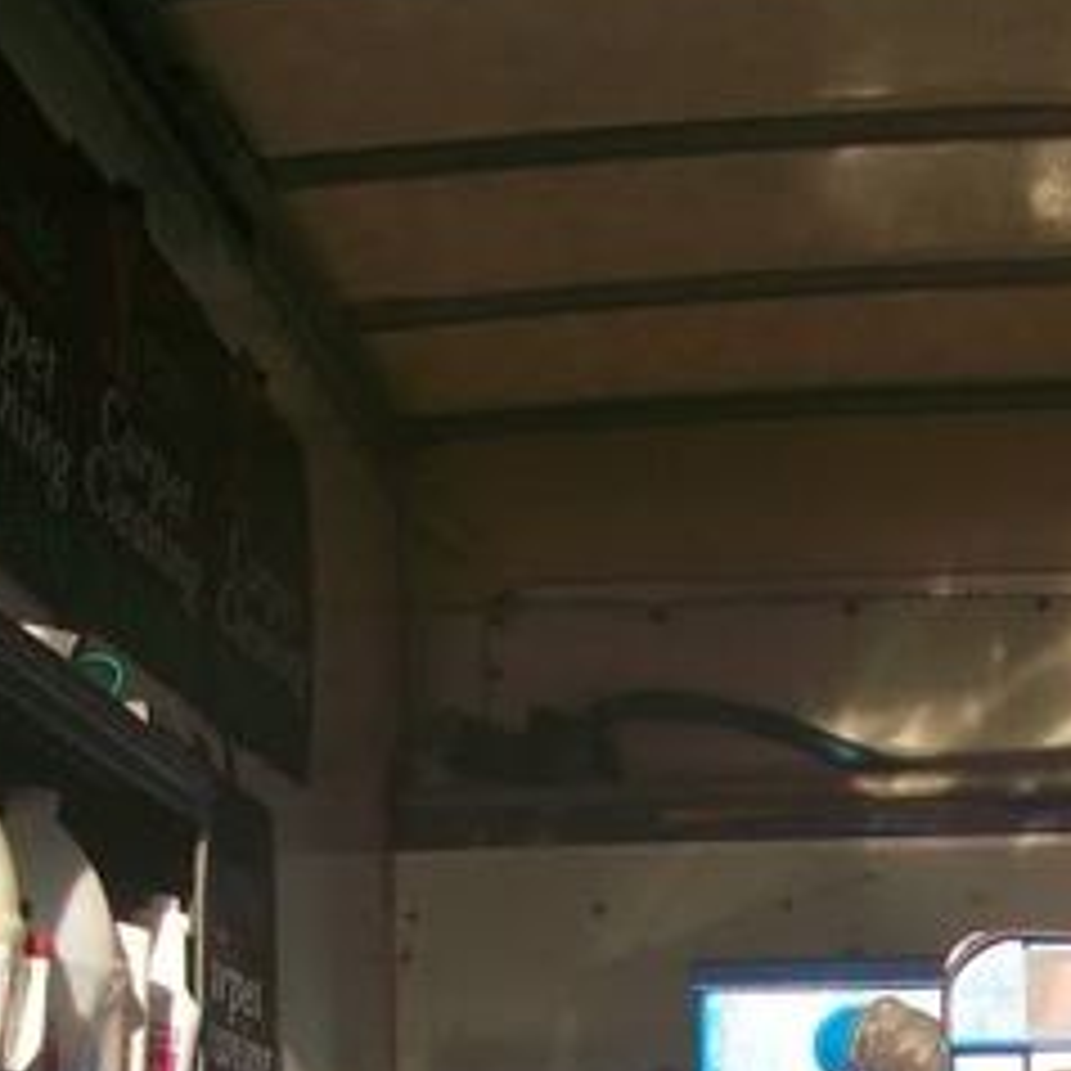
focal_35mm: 95
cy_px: 1292
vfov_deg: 17.4
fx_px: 3325
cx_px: 1008
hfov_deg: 17.9
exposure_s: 1/640
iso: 64
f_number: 2.8
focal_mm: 5.7
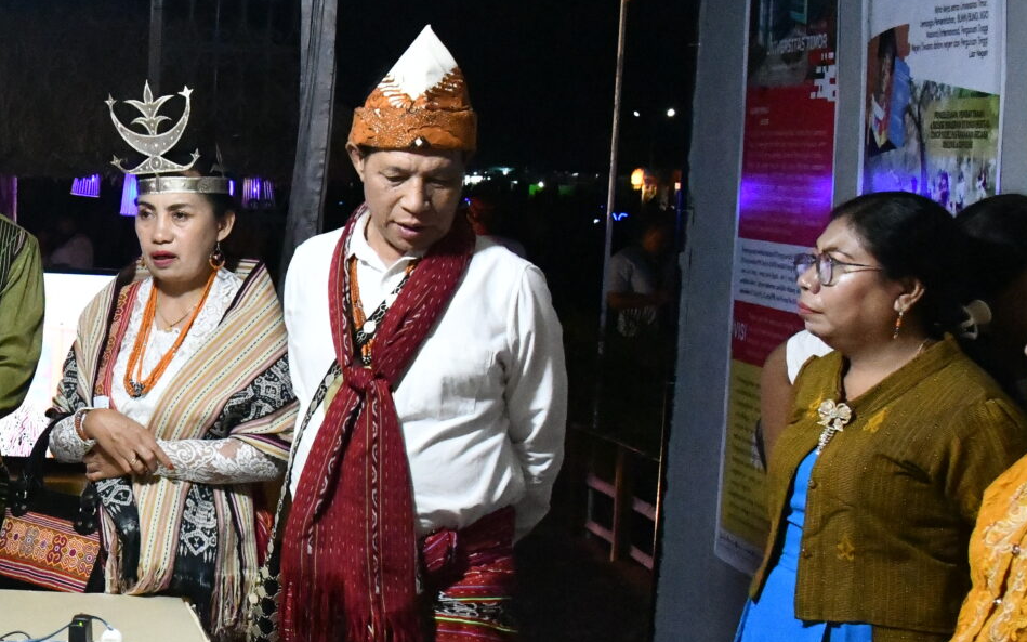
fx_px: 1847
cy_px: 322
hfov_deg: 28.4
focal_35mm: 66
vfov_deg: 19.7
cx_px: -88
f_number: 8
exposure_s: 1/200
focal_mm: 24
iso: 16000
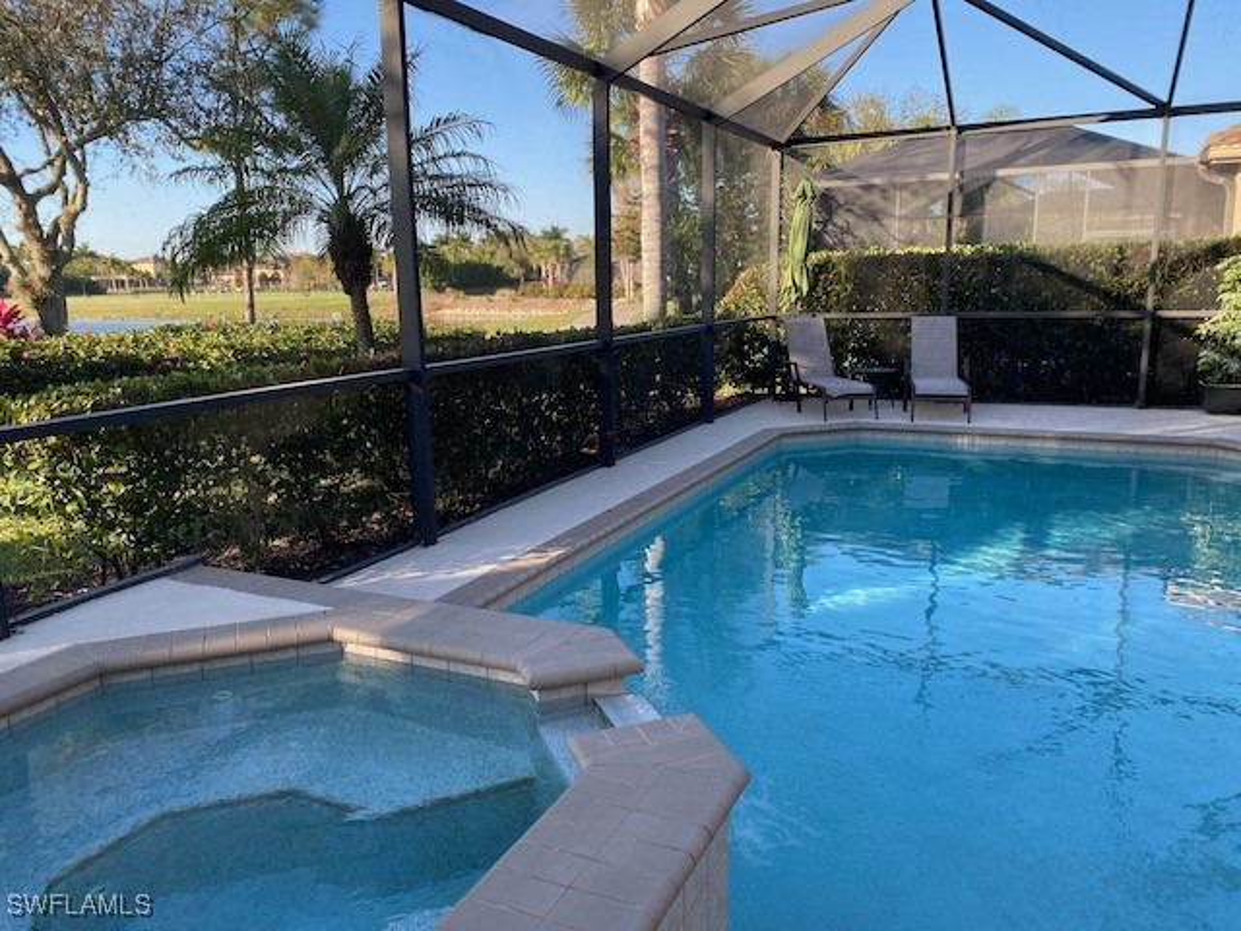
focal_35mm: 26
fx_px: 932
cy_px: 466
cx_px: 620
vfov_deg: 53.1
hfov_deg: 67.3
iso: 32
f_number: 1.8
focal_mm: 4.25
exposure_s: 1/277
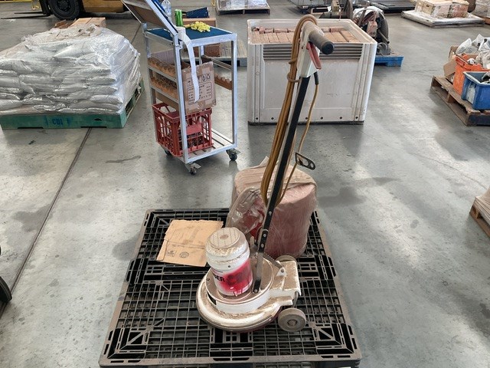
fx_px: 411
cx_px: 245
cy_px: 184
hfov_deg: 61.7
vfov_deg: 48.2
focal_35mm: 29
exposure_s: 1/100
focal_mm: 3
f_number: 1.8
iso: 64
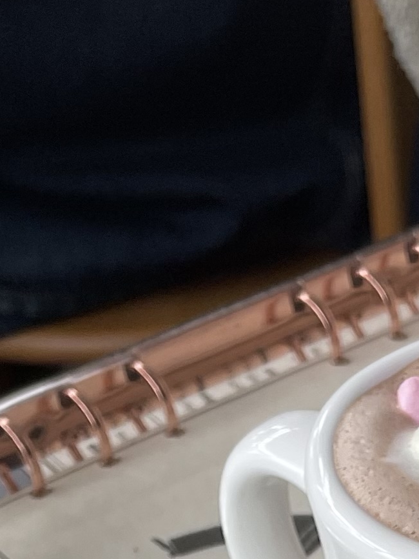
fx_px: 1952
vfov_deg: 14.2
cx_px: 510
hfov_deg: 12.0
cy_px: 1037
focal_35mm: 121
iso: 32
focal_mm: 4.2
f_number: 1.6
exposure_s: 1/415
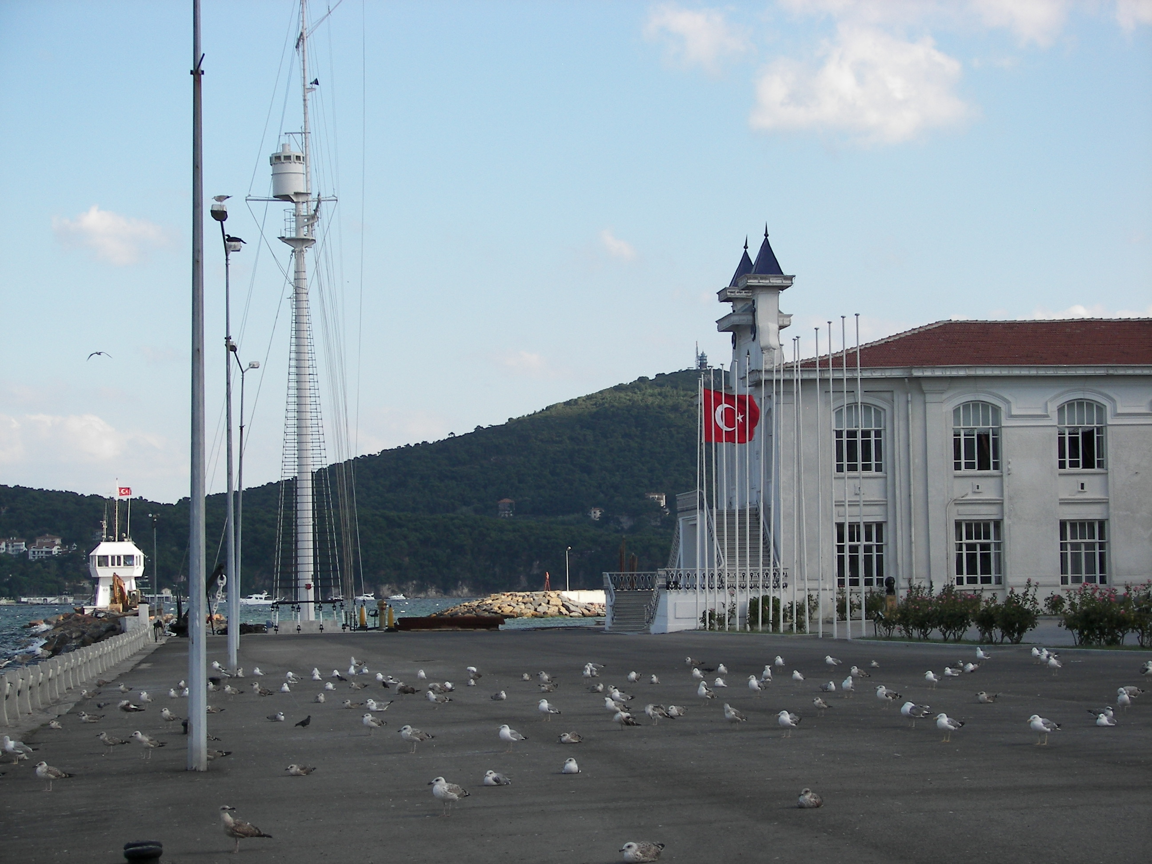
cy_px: 432
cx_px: 576
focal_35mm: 101
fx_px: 3361
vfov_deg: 14.6
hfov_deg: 19.4
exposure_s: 1/500
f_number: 3.2
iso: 50
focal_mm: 16.8
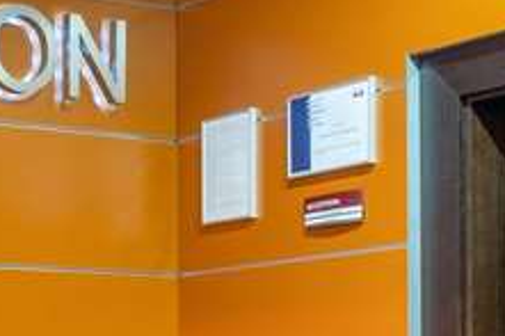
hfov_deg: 19.5
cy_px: 405
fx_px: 1430
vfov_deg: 13.1
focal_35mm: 102
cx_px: 16
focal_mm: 10
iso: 100
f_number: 11
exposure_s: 6.5
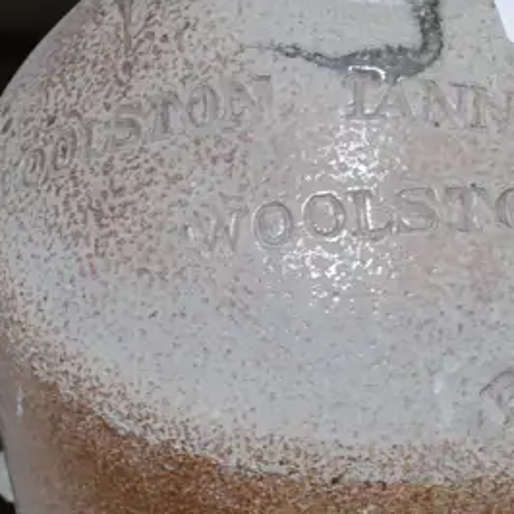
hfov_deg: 9.8
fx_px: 2973
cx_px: 519
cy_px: 398
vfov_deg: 9.9
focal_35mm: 177
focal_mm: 26
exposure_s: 1/60
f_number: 5.3
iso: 640
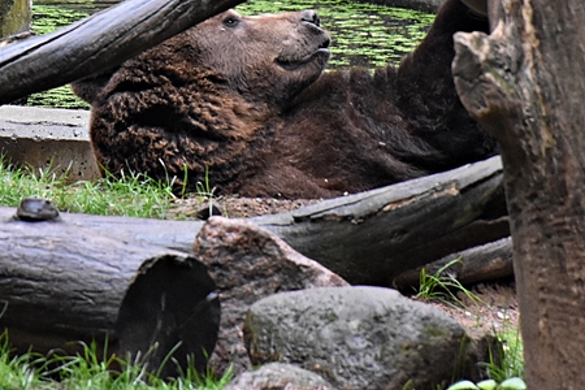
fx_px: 7767
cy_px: -25
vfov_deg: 2.9
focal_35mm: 478
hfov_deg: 4.3
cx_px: 178
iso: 2500
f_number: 5.6
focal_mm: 140
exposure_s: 1/500
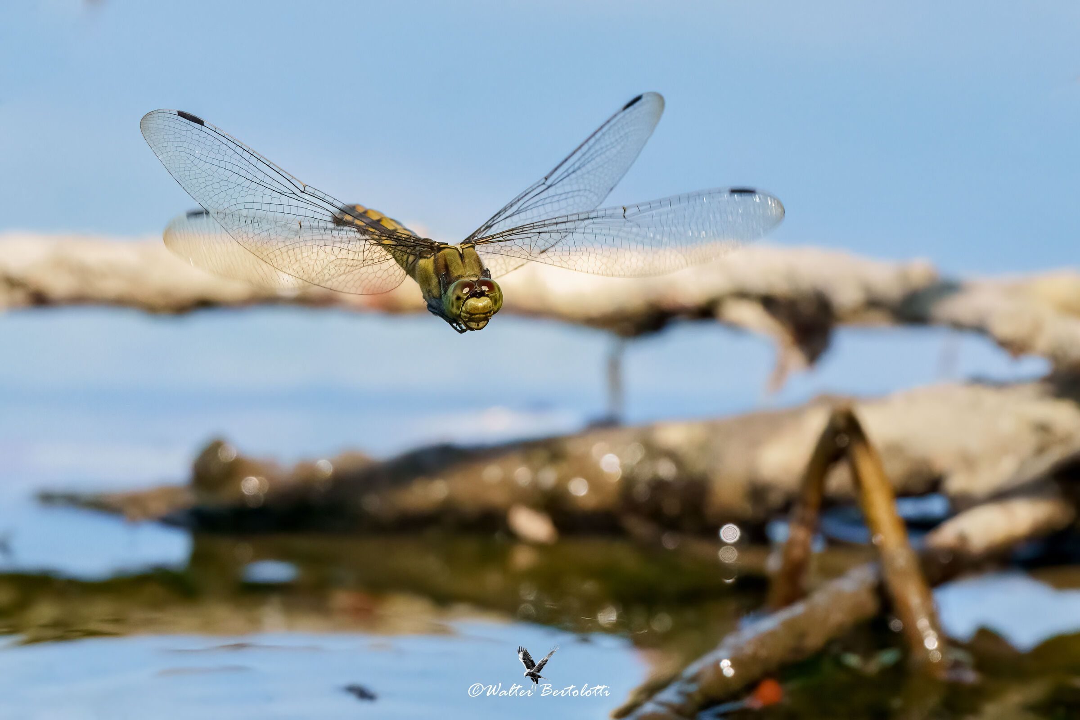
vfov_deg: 2.3
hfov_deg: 3.4
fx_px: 17999
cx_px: 540
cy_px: 360
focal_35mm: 600
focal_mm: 600
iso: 8000
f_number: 9
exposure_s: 1/2500
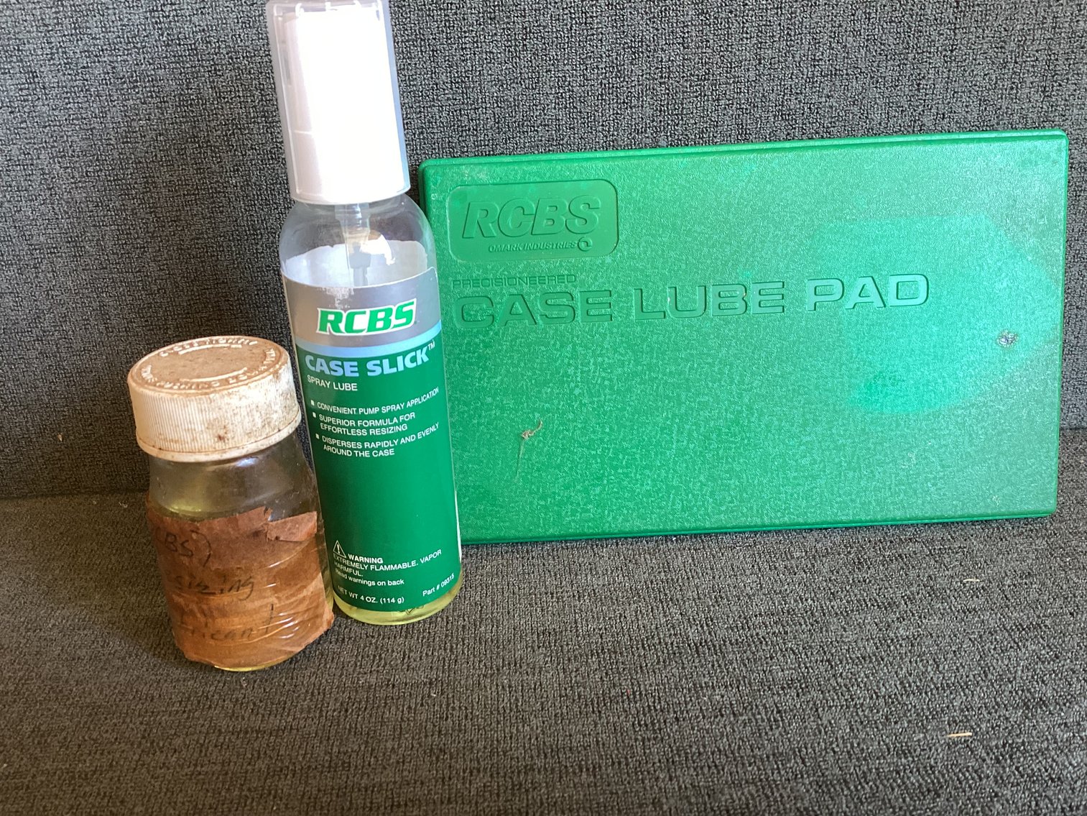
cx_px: 544
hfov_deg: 58.3
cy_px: 408
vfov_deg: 45.4
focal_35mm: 31
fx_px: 974
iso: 100
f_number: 2.4
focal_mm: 3.3
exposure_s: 1/50
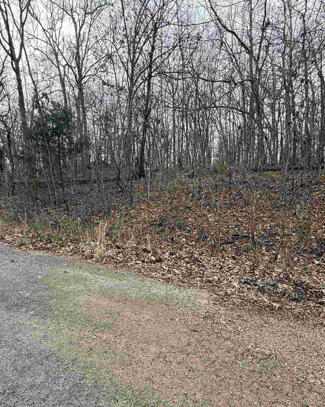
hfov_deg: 67.8
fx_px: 240
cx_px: 140
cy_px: 221
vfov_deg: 80.2
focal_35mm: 20
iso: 50
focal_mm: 2.22
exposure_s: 1/315
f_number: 2.2
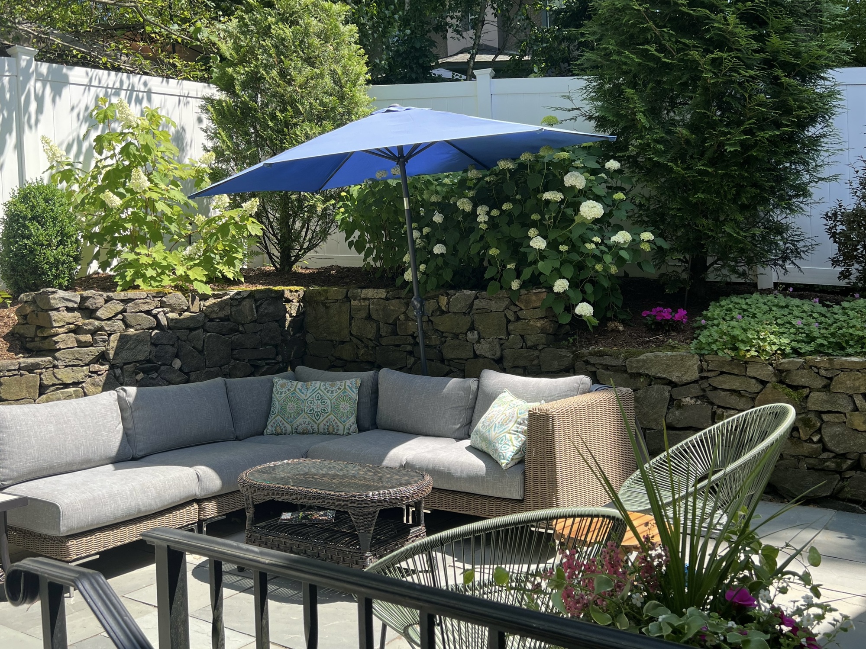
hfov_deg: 67.3
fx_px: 650
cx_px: 433
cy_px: 324
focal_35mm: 26
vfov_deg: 53.1
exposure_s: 1/1000
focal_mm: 5.7
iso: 50
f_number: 1.5
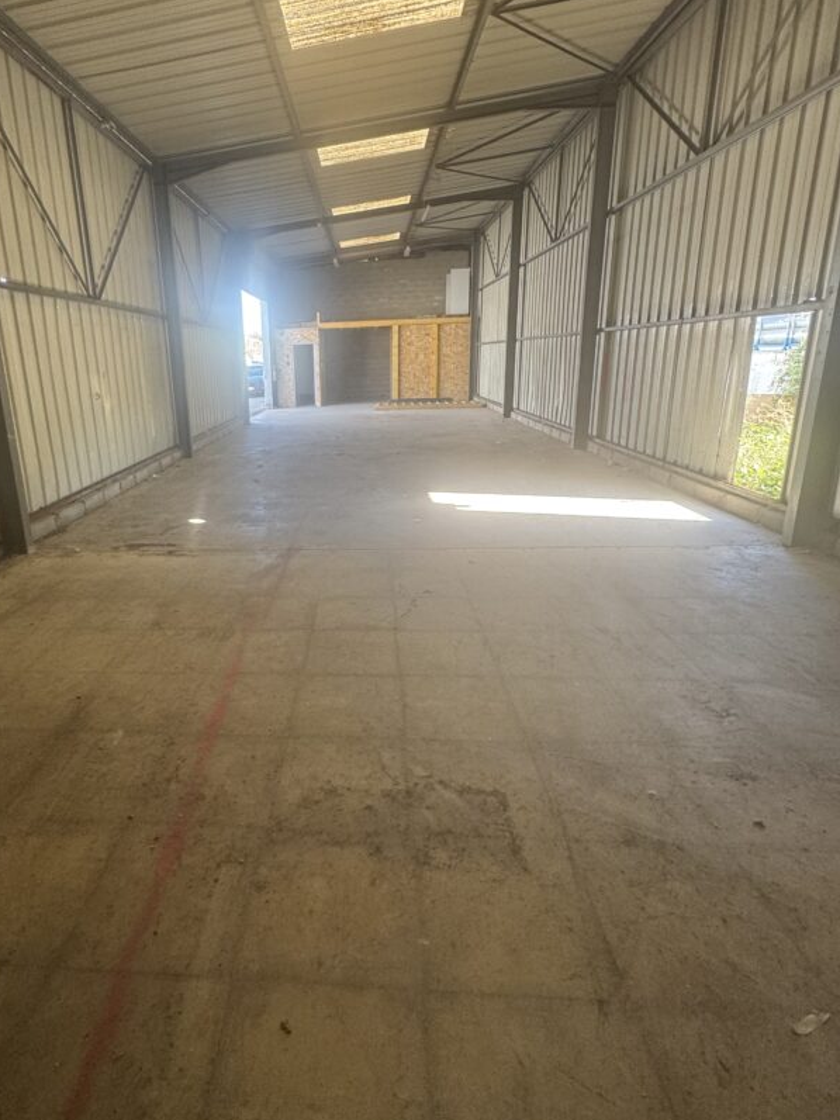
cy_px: 511
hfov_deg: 70.6
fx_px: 582
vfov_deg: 87.5
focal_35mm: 18
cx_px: 322
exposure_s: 1/99
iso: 160
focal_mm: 2.22
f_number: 2.2
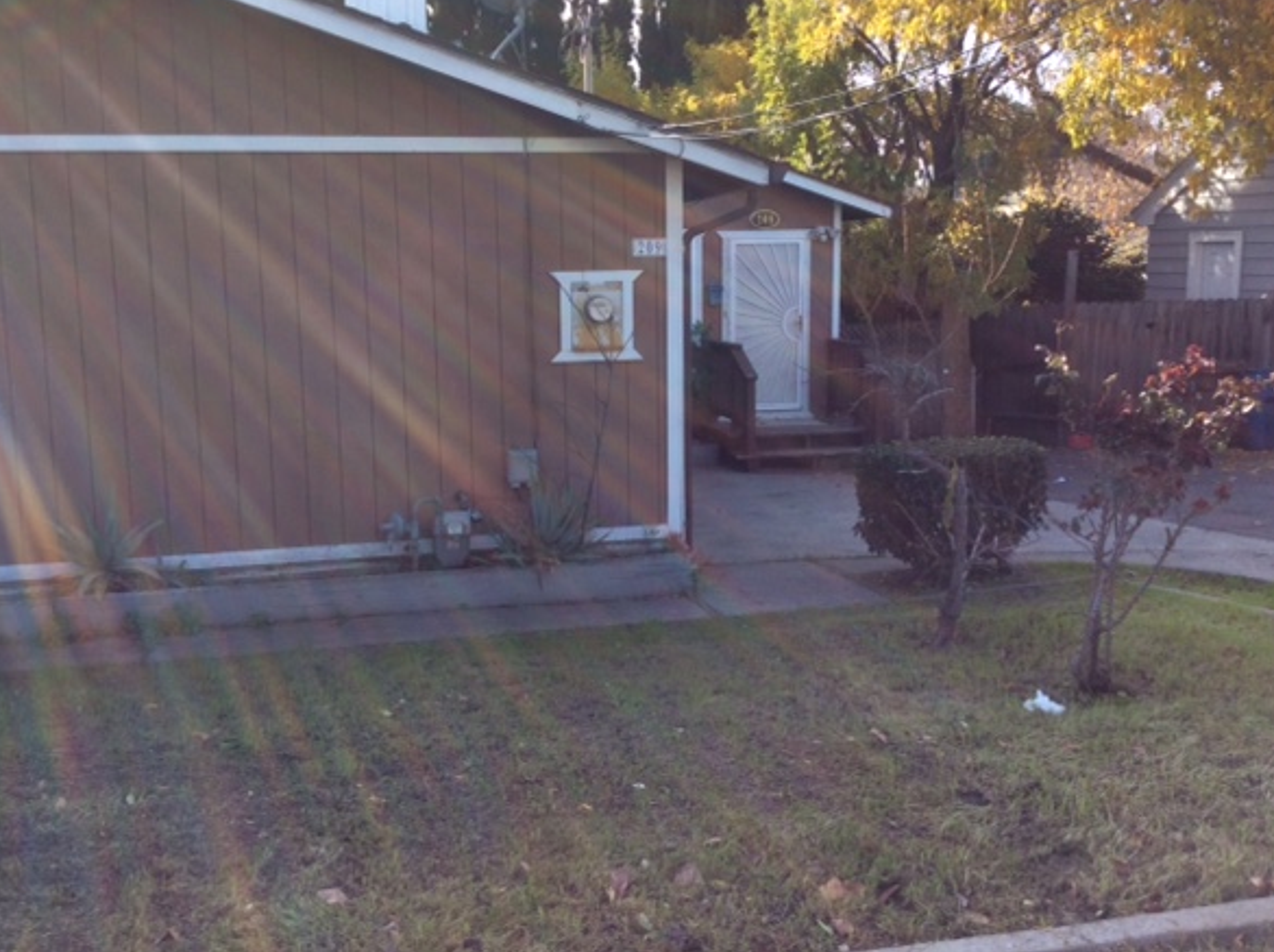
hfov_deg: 52.7
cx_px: 610
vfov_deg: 40.6
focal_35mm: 35
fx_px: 1286
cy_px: 434
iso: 32
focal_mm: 3.3
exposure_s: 1/369
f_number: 2.4
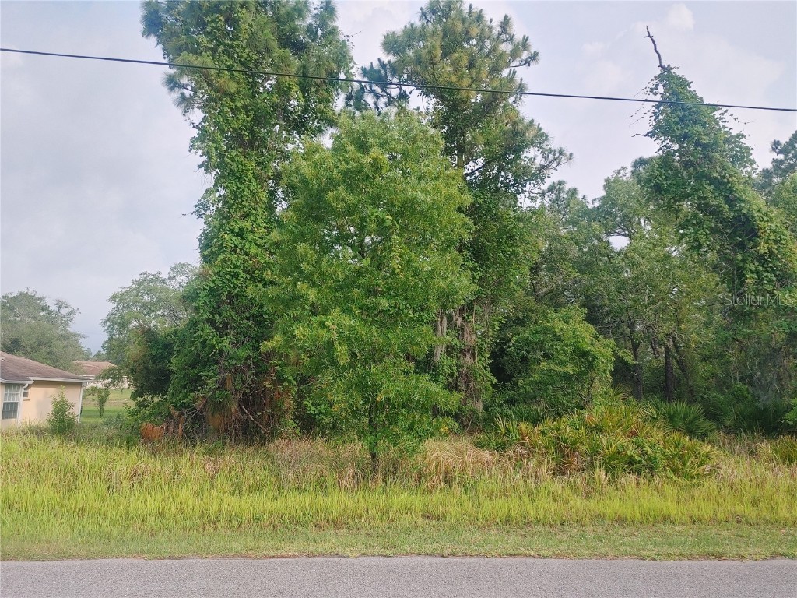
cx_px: 398
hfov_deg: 67.3
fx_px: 599
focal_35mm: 26
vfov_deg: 53.1
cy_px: 299
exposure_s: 1/1149
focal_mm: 4.81
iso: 50
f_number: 1.8
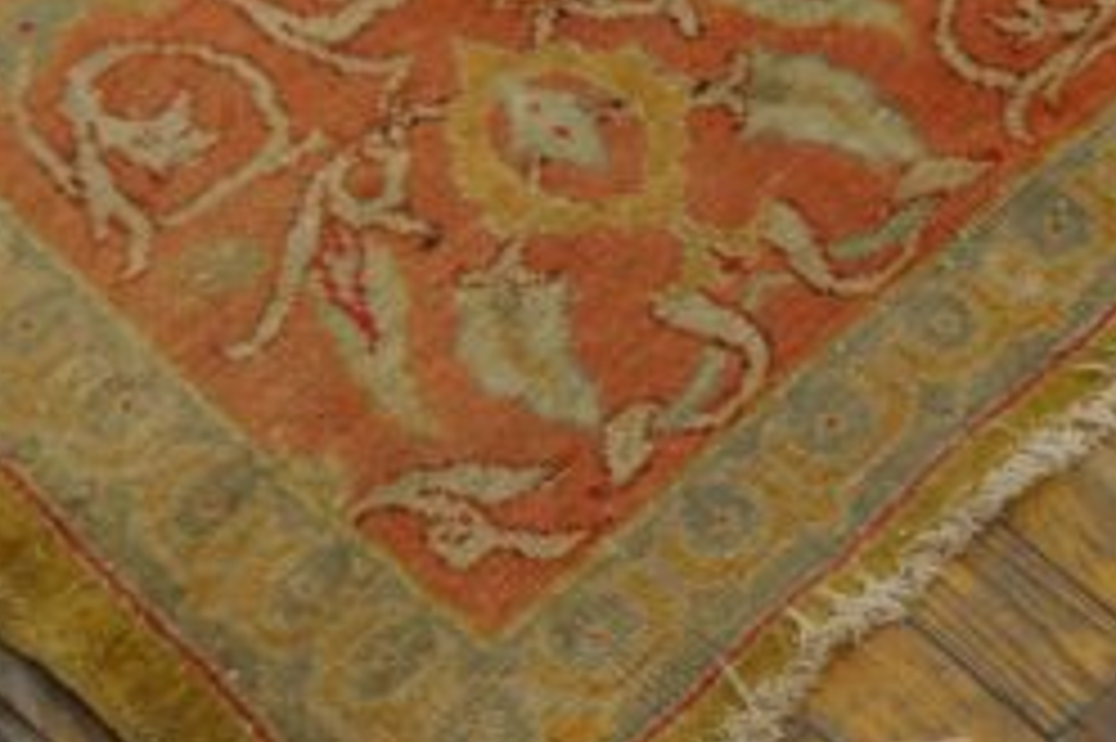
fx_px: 2695
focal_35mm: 87
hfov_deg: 23.3
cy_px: 160
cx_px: 378
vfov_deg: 15.6
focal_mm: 24
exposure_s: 1/60
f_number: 4
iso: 640
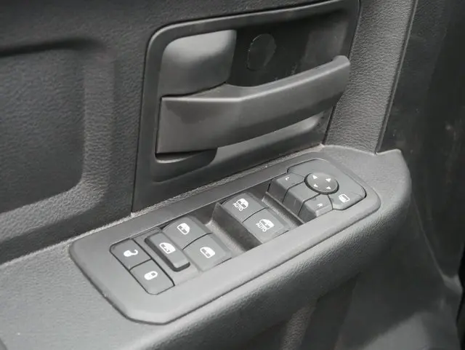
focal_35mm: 52
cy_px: 175
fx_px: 699
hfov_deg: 36.8
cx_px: 232
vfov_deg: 28.1
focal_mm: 26
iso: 3200
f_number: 5.3
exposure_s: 1/60
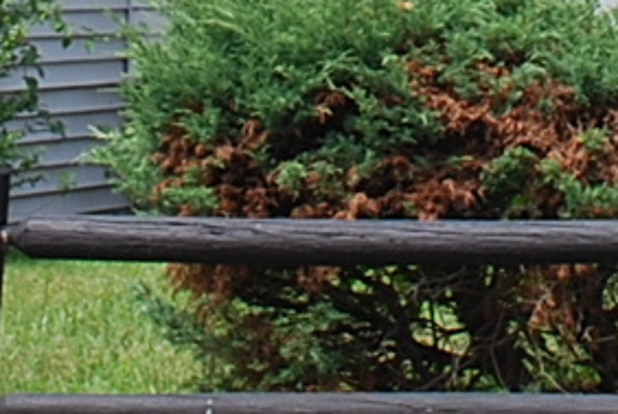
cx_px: 337
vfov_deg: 4.1
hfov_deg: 6.3
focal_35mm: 329
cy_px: -642
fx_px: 5657
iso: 100
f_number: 6.3
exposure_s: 1/160
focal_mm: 32
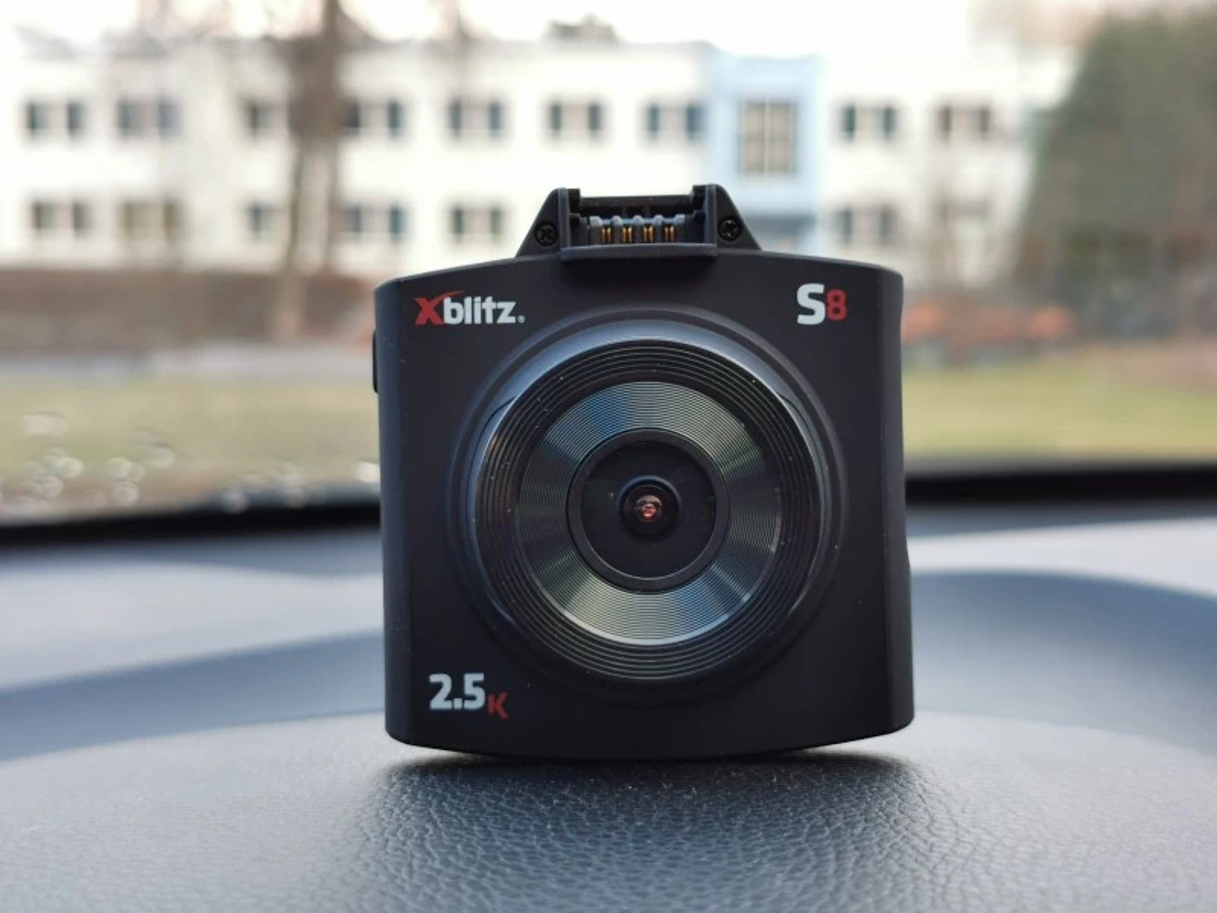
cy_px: 456
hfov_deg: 34.9
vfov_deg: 26.6
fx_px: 1934
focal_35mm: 55
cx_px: 608
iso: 50
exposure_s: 1/120
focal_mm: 5.56
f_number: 1.6
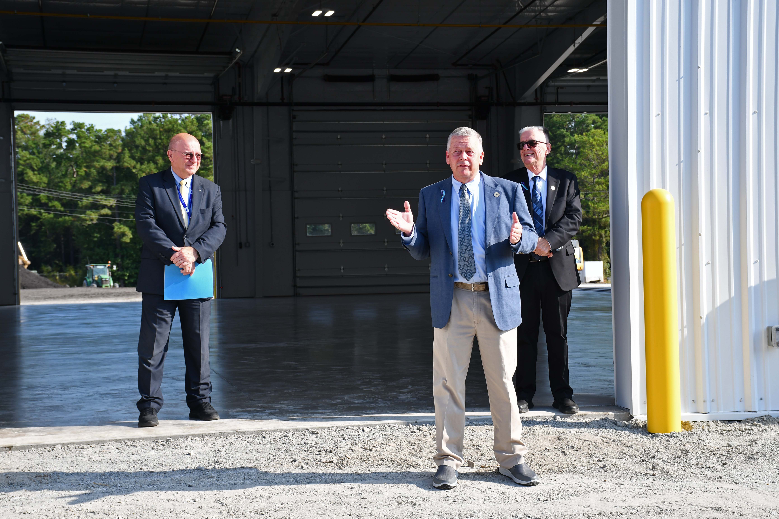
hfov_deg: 31.9
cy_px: 260
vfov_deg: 21.6
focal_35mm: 63
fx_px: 1363
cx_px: 390
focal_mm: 42
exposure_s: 1/250
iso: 125
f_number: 8
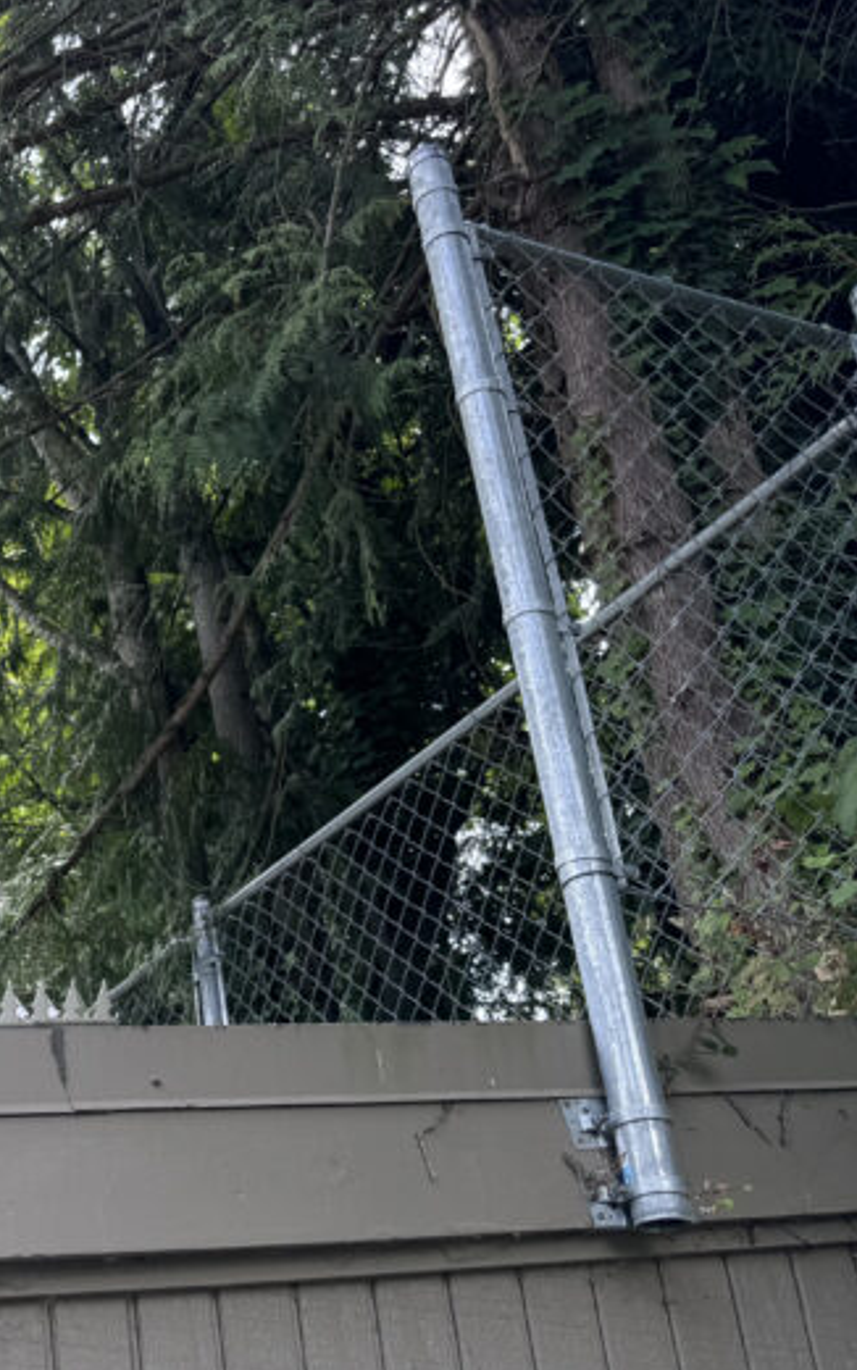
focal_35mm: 50
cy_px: 878
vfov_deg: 39.9
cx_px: -381
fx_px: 1867
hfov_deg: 22.0
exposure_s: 1/864
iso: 80
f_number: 1.78
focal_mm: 6.86
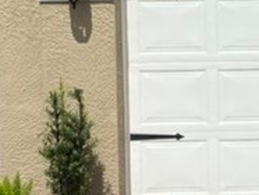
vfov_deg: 10.4
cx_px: 338
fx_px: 1071
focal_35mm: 143
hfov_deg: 13.3
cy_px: 104
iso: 32
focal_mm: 4.25
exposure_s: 1/6757
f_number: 1.8
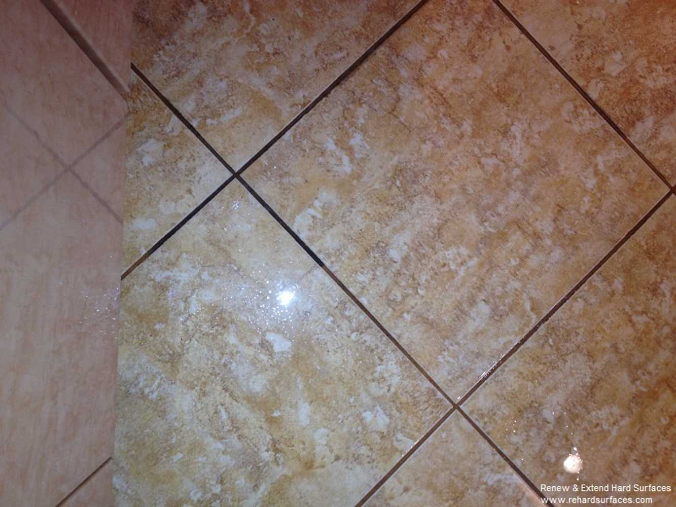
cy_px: 254
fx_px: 684
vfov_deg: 40.7
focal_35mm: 35
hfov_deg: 52.6
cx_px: 338
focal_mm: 4.28
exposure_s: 1/20
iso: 50
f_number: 2.4
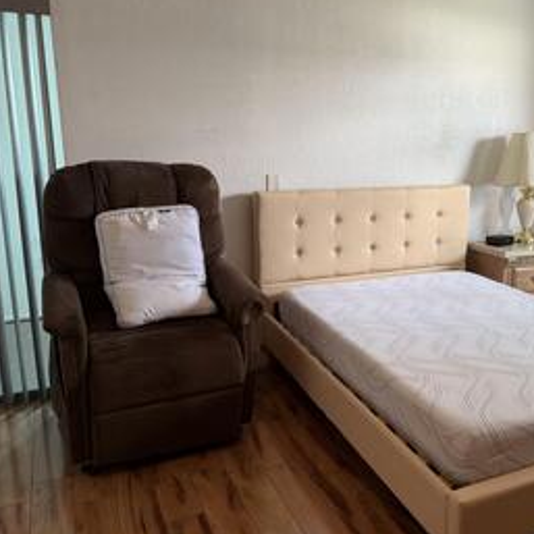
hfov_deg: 48.8
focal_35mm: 33
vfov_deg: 49.7
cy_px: 253
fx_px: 576
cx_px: 359
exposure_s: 1/60
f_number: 1.78
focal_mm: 6.76
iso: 200
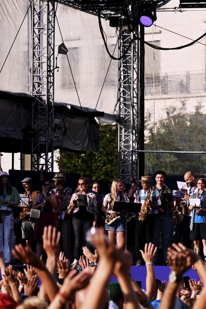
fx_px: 1810
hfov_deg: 6.3
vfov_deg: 9.7
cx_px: 403
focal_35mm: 211
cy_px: 213
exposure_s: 1/2000
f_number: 2.8
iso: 100
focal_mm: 70
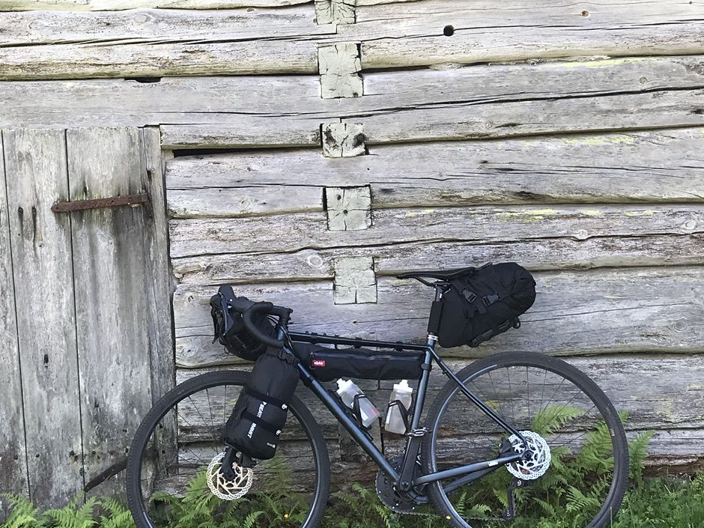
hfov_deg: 31.6
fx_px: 1241
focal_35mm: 61
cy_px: 161
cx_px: 301
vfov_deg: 23.9
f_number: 1.8
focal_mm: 3.99
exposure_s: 1/189
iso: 20
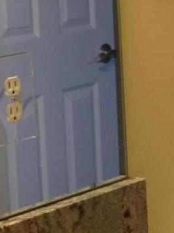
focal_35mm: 165
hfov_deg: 8.9
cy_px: 146
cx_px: 193
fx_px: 1106
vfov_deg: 12.0
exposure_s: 1/30
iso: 200
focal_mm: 4.15
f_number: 2.2
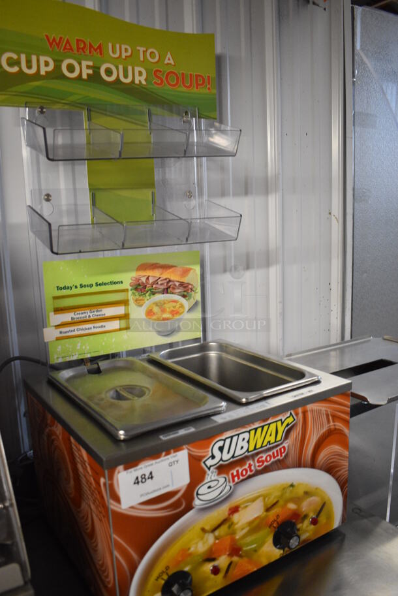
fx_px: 497
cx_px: 199
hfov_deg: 43.7
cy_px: 298
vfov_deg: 61.9
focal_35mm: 30
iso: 1600
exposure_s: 1/125
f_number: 3.8
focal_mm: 20
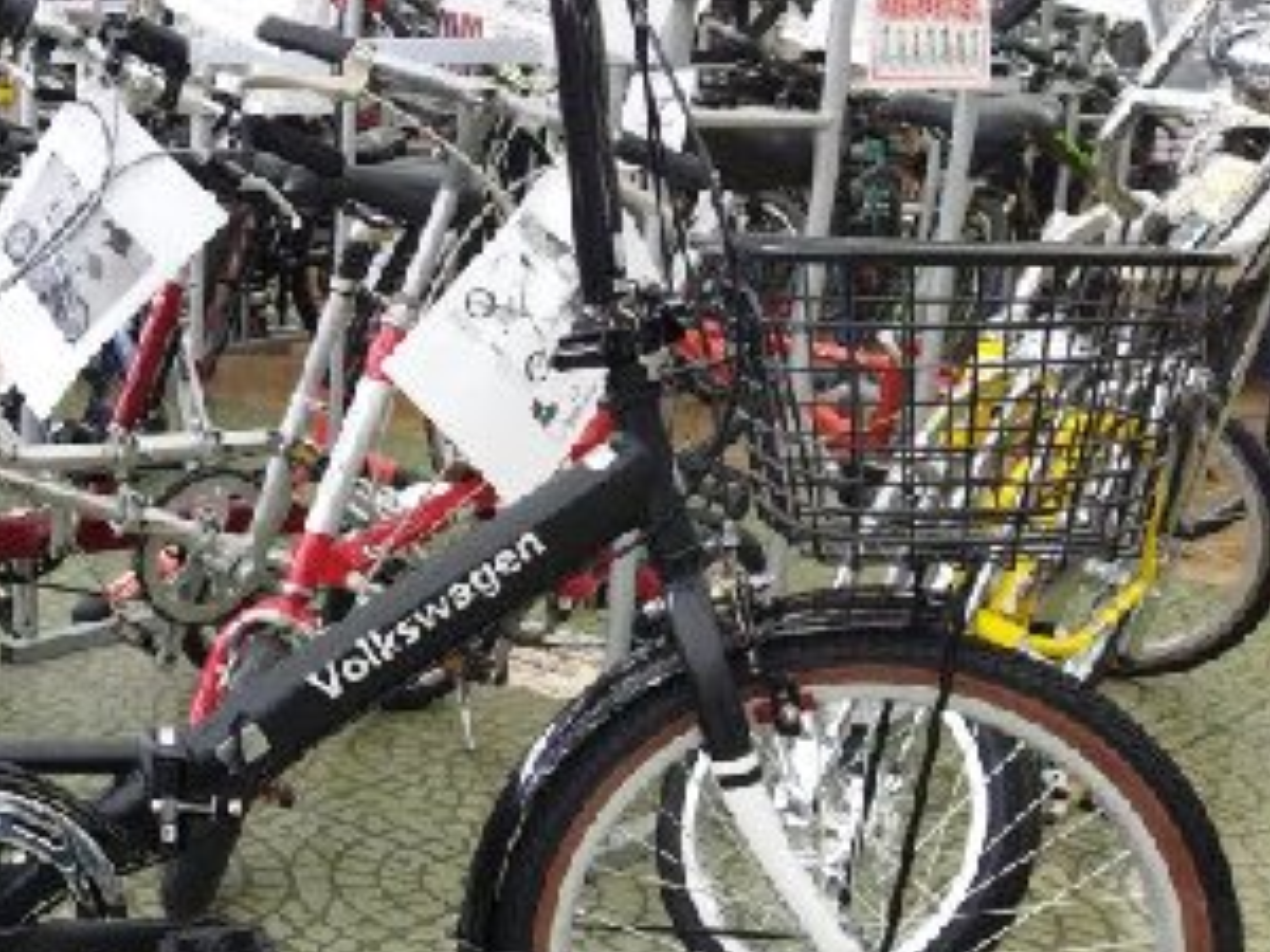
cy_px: 605
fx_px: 1981
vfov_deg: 26.9
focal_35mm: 54
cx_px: 174
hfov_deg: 34.0
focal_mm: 4.71
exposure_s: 1/400
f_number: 1.79
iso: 638
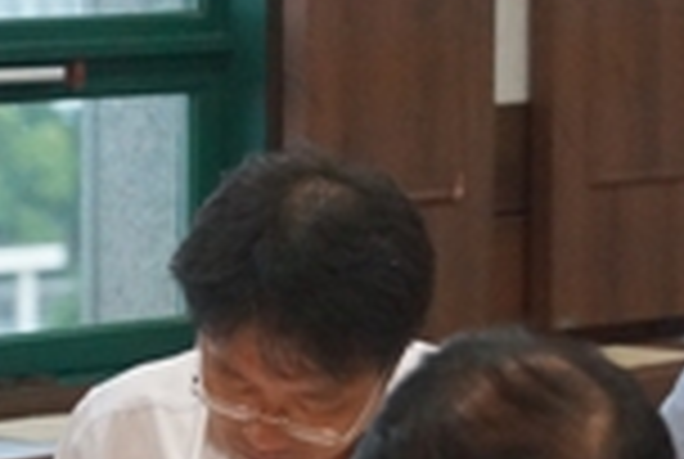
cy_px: 331
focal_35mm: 315
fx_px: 5997
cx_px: 1102
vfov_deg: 4.4
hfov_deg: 6.4
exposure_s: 1/160
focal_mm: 50
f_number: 3.2
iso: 1600
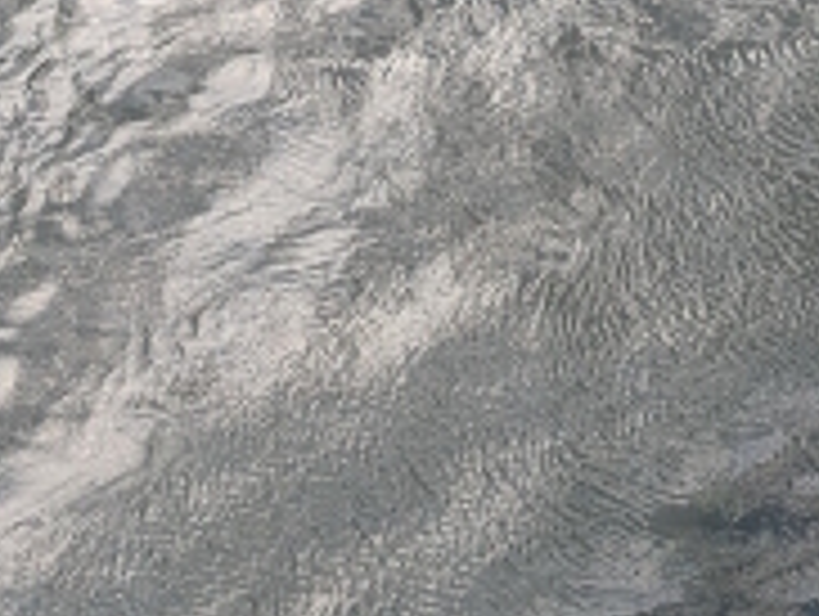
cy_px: -893
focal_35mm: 132
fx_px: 3127
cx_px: 904
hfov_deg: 14.6
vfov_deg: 9.8
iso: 21
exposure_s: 1/425
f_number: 1.68
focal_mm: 6.9
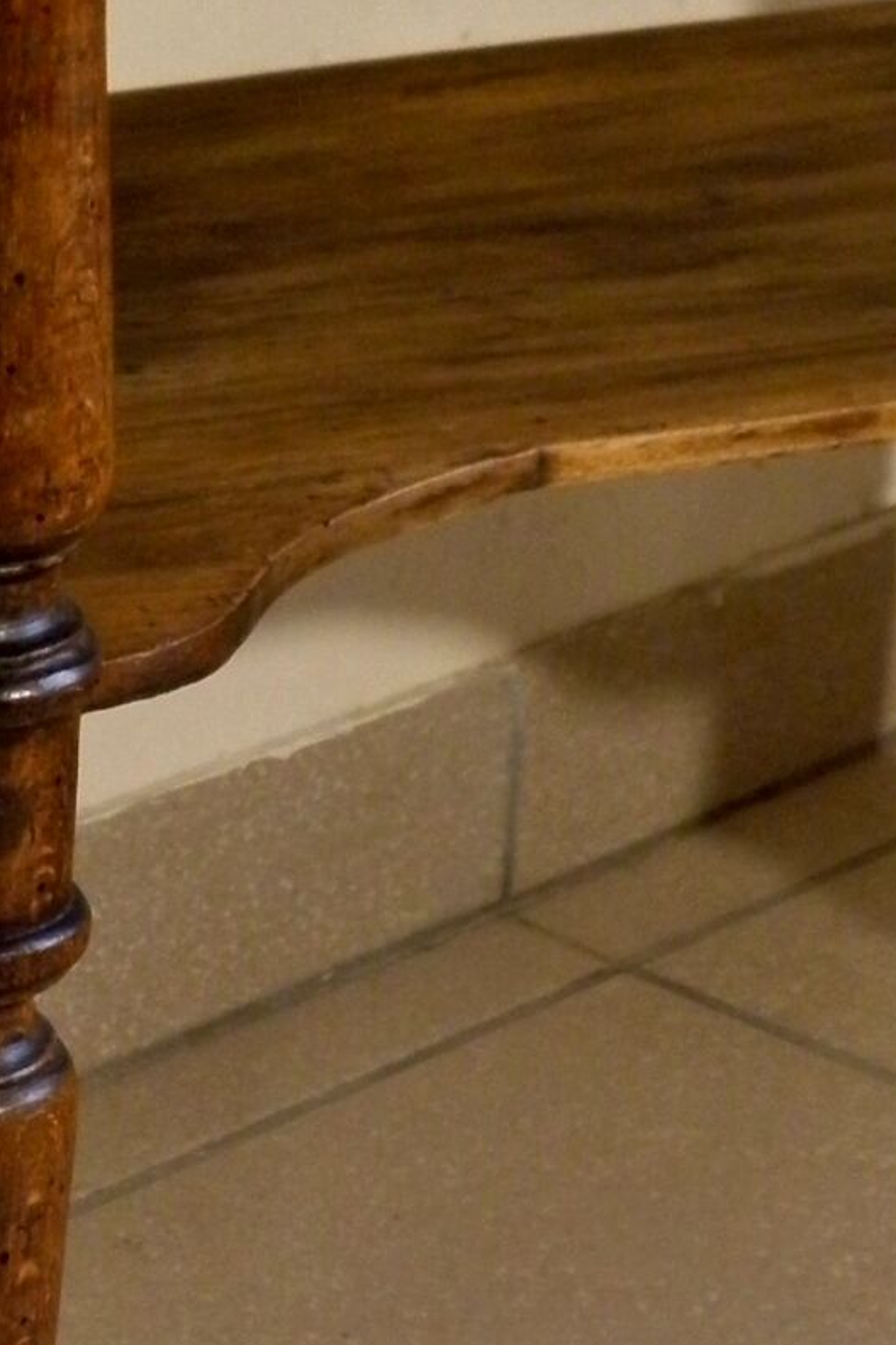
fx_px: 4895
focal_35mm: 131
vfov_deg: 15.7
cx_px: -115
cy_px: 622
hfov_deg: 10.3
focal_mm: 7.1
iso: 250
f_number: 3.8
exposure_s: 1/8
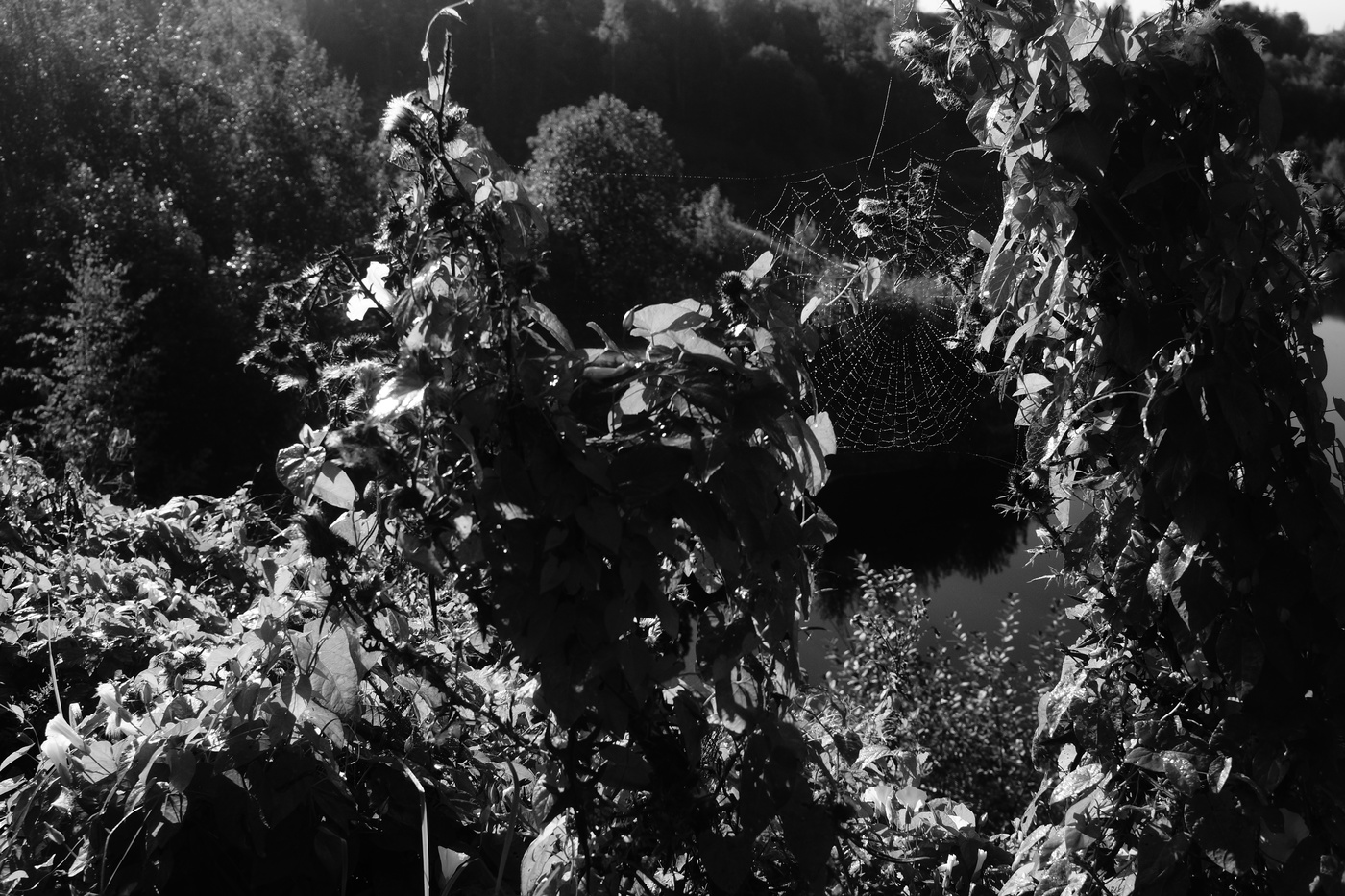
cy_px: 448
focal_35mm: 33
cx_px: 672
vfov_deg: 40.0
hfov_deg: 57.2
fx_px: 1233
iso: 200
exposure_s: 1/800
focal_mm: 22
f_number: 5.6
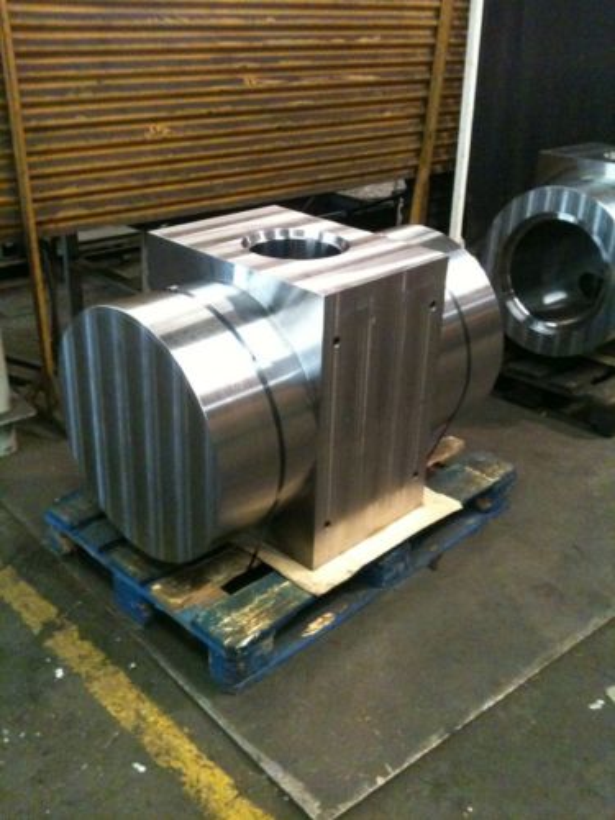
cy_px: 410
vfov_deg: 52.6
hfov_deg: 40.7
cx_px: 308
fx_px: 829
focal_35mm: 35
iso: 640
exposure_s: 1/11
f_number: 2.8
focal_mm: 3.85
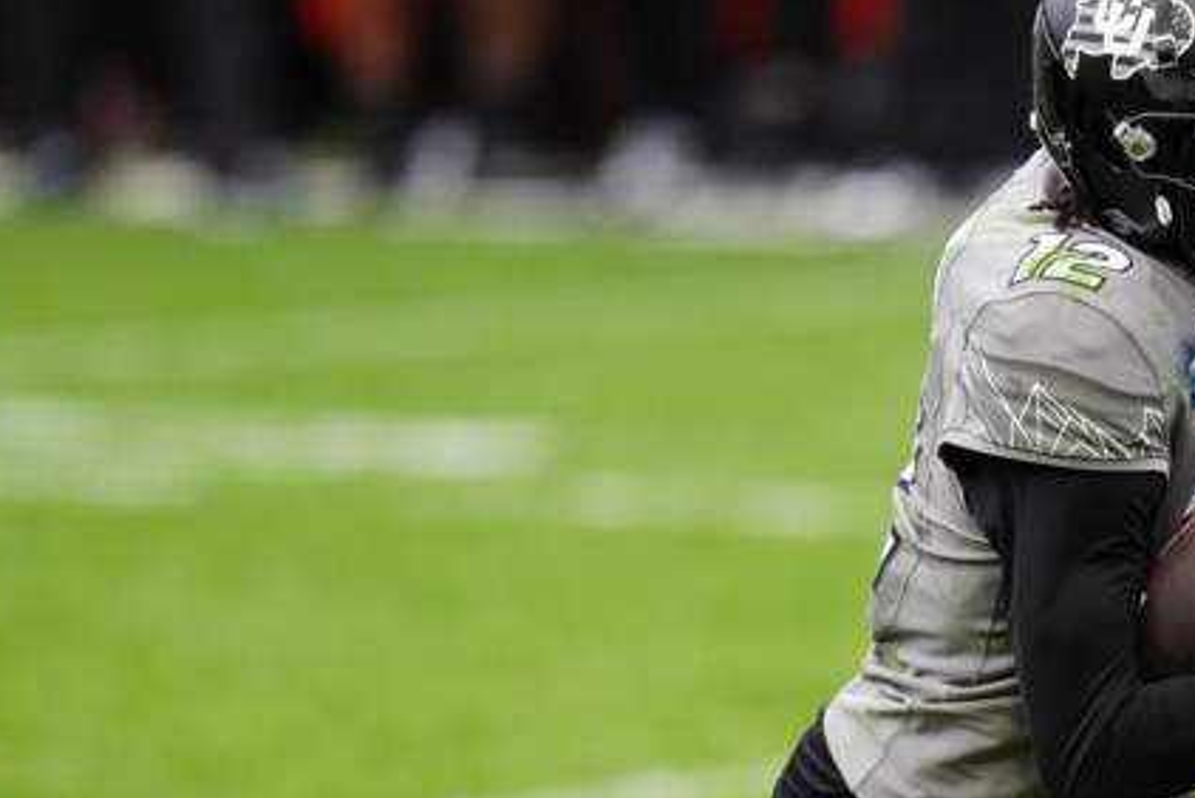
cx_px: 1051
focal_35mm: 1118
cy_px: 740
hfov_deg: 1.8
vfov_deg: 1.2
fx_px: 37136
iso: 1600
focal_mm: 400
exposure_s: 1/3200
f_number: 2.8
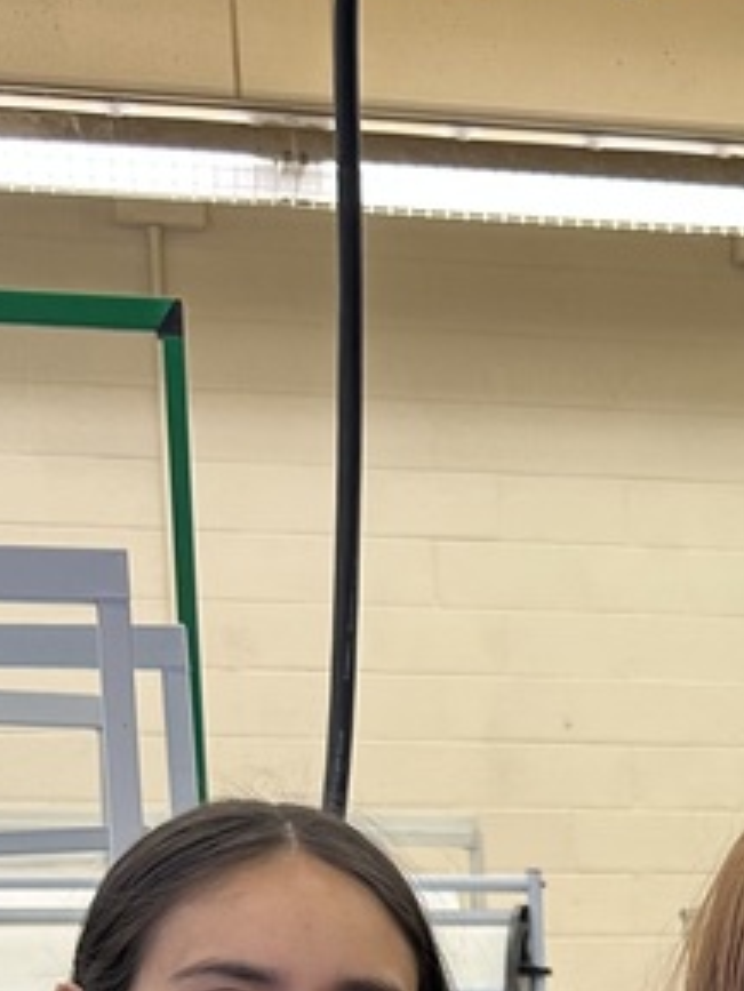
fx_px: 2434
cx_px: 854
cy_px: 1492
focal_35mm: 85
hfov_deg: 16.7
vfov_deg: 19.9
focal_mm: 6.86
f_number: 1.78
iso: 100
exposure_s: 1/120
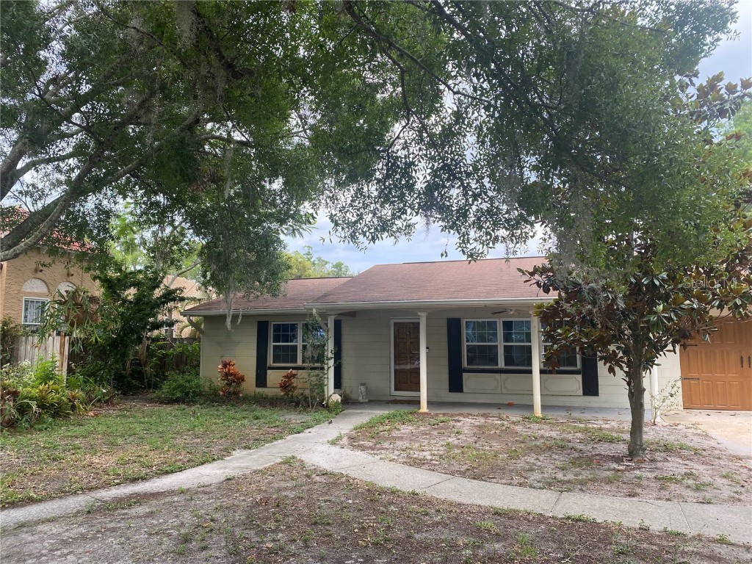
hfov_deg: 67.3
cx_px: 376
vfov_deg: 53.1
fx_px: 565
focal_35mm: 26
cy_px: 282
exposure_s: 1/527
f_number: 1.8
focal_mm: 4.25
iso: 32
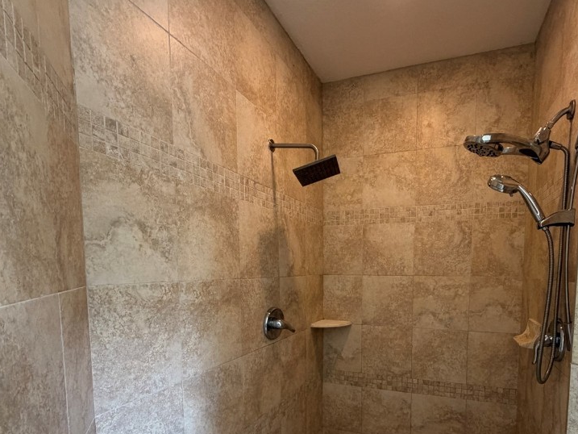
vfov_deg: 64.0
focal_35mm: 20
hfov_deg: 81.0
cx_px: 338
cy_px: 296
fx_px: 334
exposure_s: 1/60
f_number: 2.2
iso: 320
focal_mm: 2.22
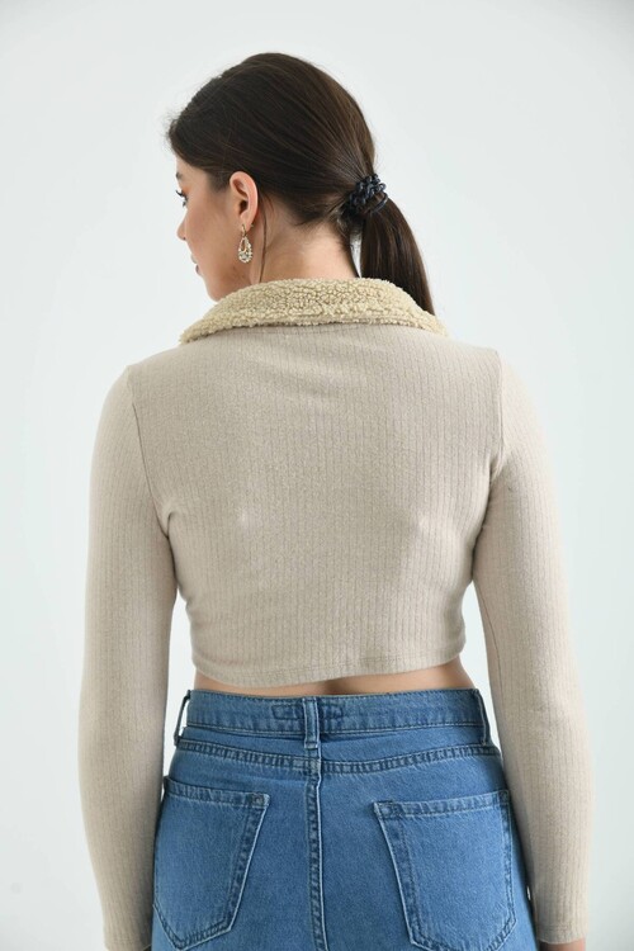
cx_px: 317
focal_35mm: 70
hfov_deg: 19.5
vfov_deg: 28.8
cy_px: 476
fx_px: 1849
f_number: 6.3
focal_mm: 70
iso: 100
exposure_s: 1/125
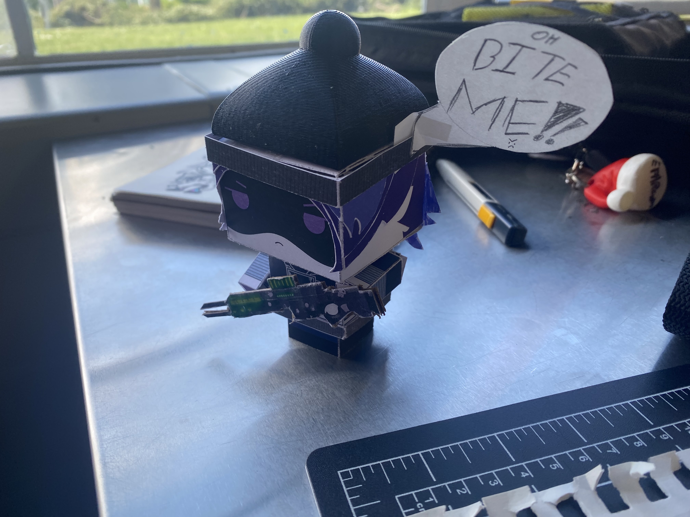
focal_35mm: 26
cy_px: 258
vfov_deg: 53.1
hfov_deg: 67.3
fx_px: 518
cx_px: 345
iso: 32
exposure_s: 1/390
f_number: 1.8
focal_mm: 4.25
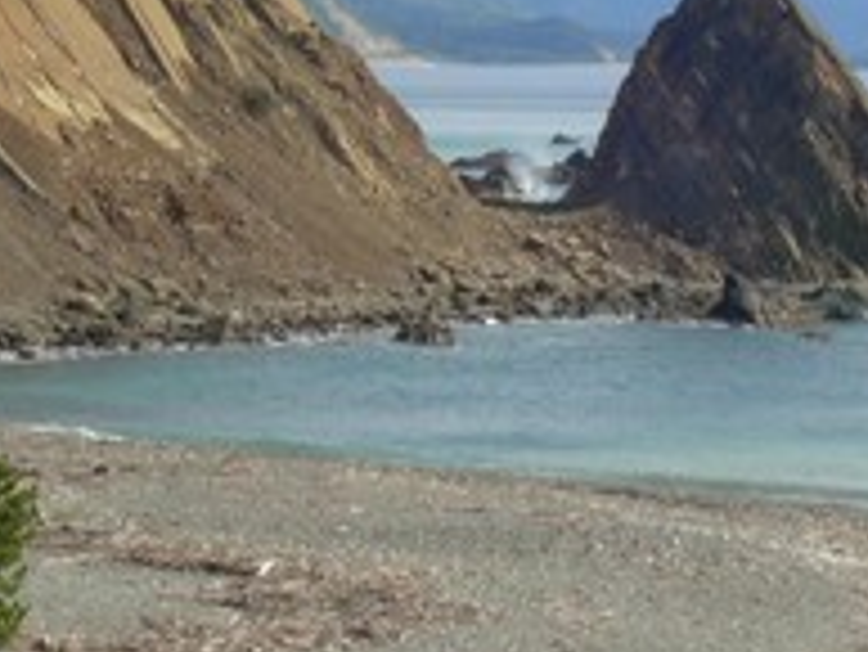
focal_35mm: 255
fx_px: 6398
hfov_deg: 7.8
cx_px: 585
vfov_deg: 5.8
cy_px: 144
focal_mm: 18.9
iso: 50
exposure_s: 1/162
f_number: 8
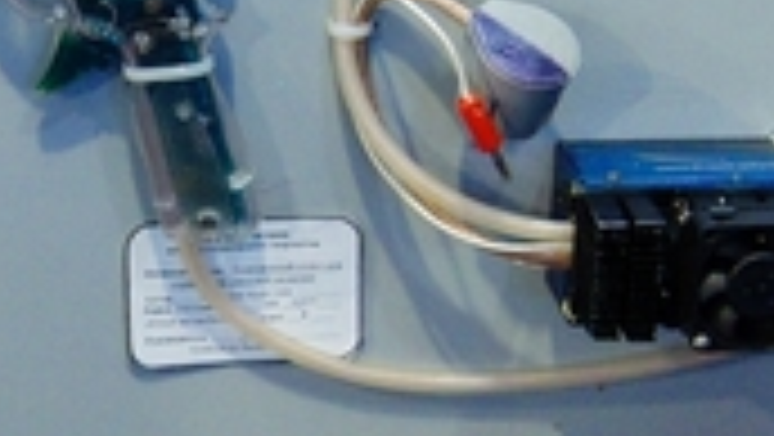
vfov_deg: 8.7
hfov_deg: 15.2
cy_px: 281
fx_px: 2875
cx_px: 99
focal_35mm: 140
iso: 1600
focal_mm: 24
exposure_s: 1/25
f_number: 4
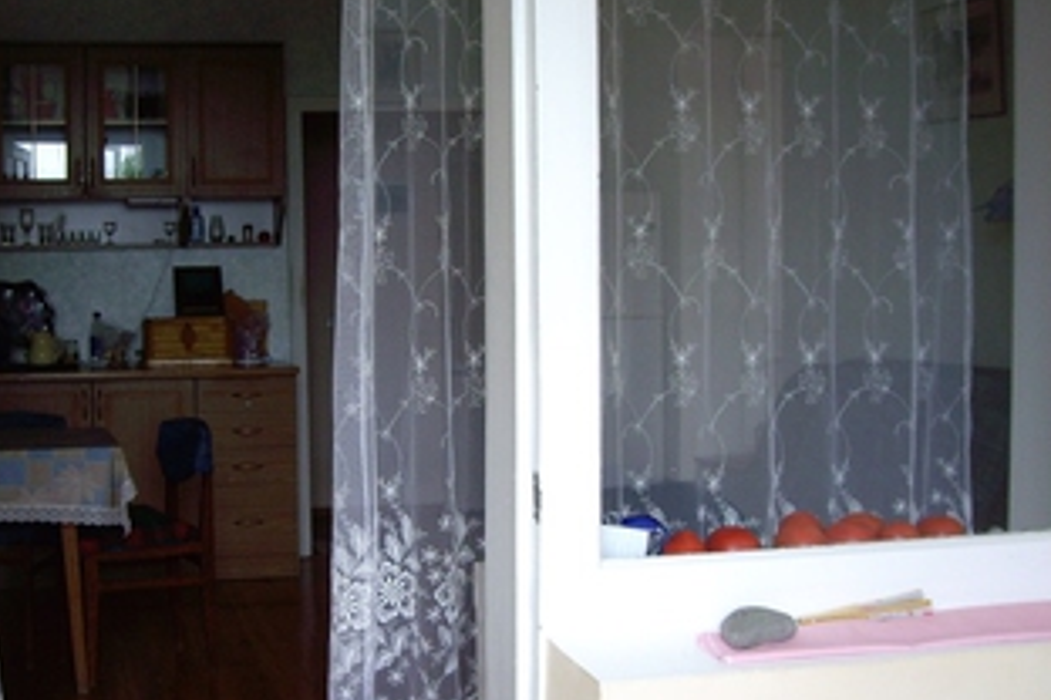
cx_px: 391
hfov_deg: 34.9
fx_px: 1664
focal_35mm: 57
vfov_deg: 23.8
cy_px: 374
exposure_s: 1/60
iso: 100
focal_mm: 6.2
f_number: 2.7
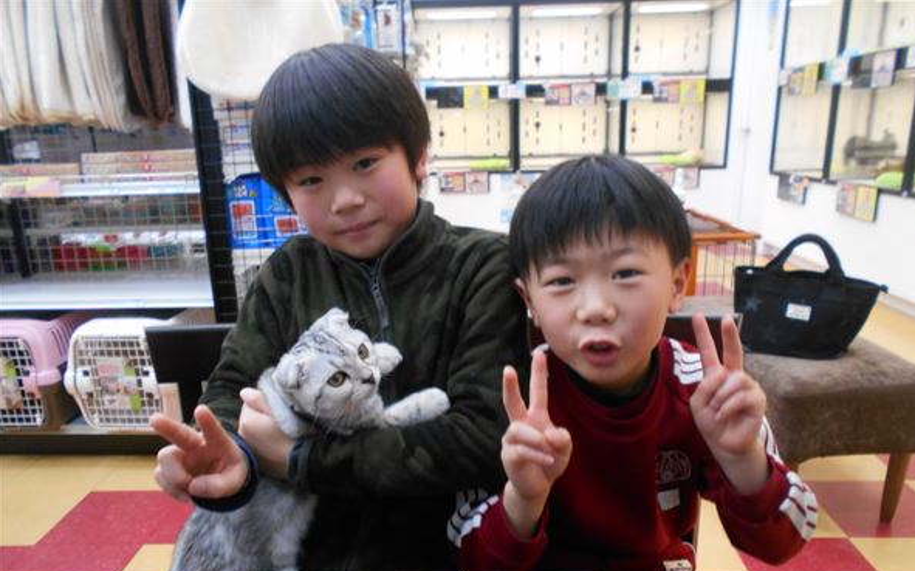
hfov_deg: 66.5
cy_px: 347
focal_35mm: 28
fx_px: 698
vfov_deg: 44.2
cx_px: 463
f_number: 3.2
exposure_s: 1/30
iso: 320
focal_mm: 4.6
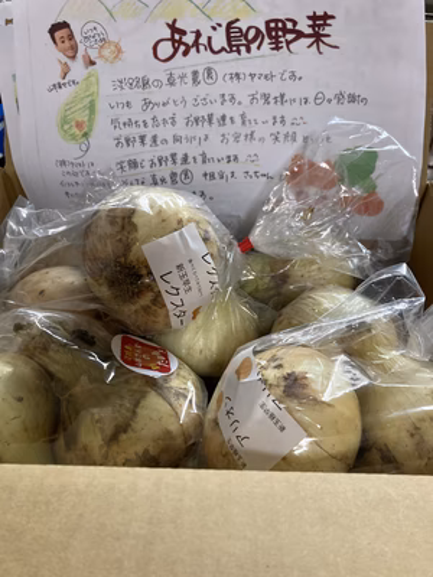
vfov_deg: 63.4
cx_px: 216
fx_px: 467
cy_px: 288
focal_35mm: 28
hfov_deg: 49.7
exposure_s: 1/50
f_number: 1.8
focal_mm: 3.99
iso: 160
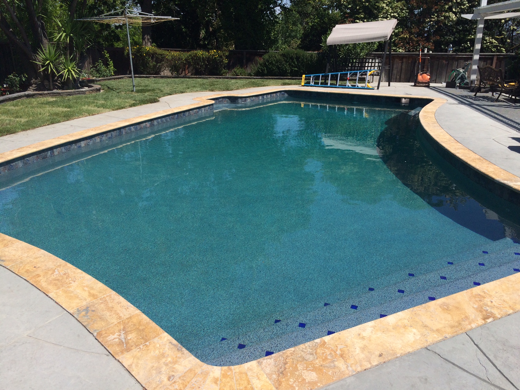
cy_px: 195
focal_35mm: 29
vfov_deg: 48.2
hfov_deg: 61.7
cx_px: 260
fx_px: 436
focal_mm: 4.15
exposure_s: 1/3425
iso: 32
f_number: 2.2
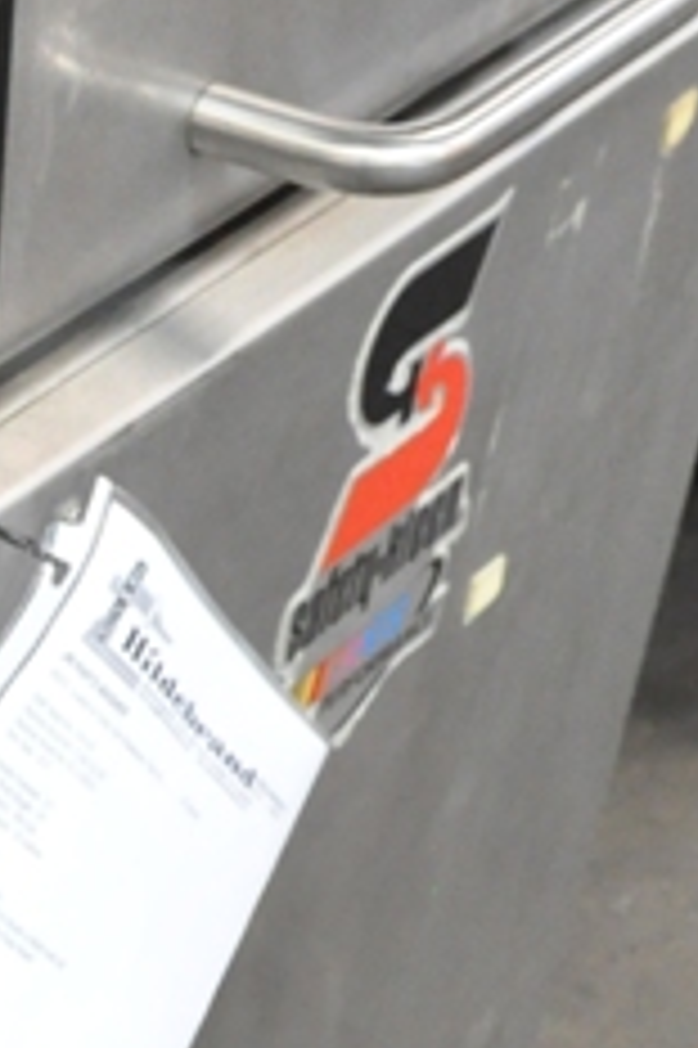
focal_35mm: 138
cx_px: -455
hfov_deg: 9.5
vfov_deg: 14.8
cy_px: 603
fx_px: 4025
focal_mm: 21
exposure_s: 1/25
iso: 3200
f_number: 3.8
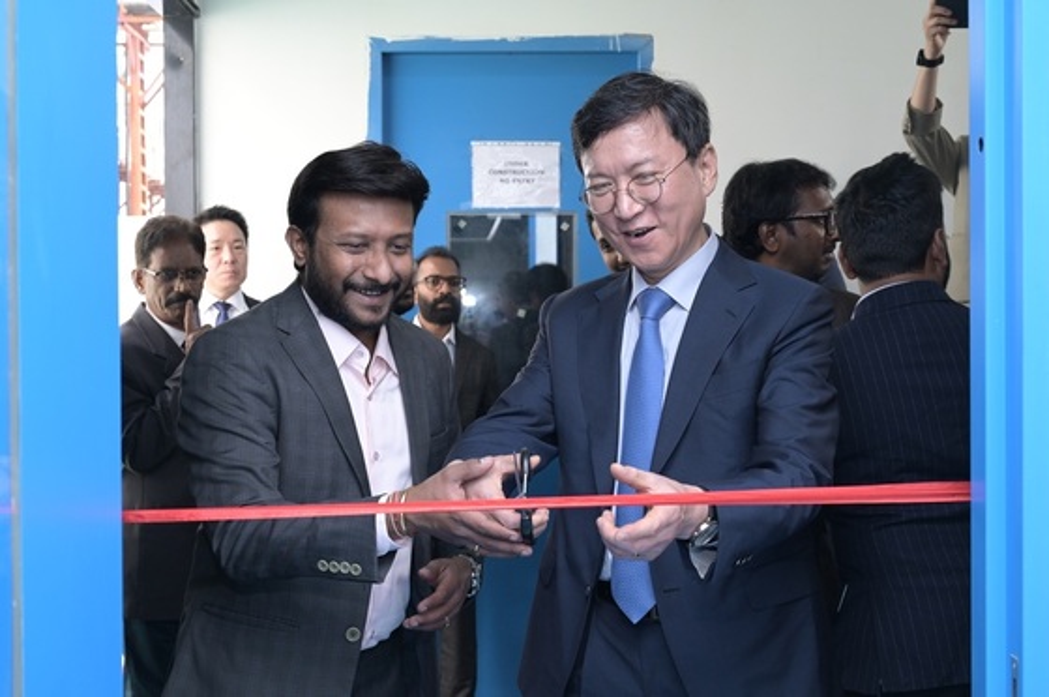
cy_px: 348
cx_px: 524
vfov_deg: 28.6
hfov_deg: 42.0
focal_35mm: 47
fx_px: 1368
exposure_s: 1/160
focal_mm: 47
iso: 1000
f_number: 7.1
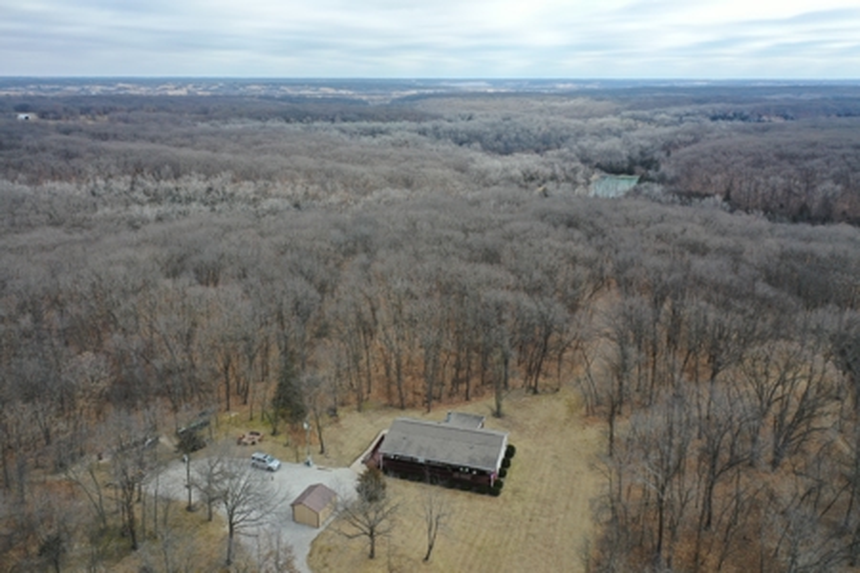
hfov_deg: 65.5
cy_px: 286
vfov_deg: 46.4
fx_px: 669
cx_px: 430
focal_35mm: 28
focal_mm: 10.26
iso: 100
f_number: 2.8
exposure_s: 1/1000
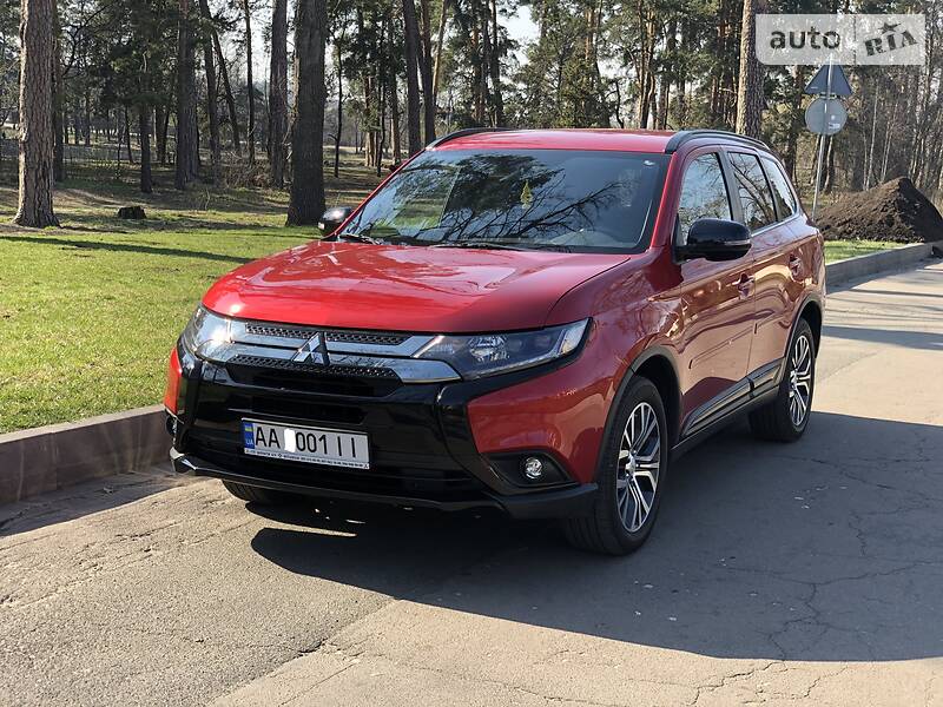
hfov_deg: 36.8
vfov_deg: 28.0
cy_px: 354
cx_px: 472
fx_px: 1417
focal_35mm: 52
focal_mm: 6
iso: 16
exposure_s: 1/142
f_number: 2.4
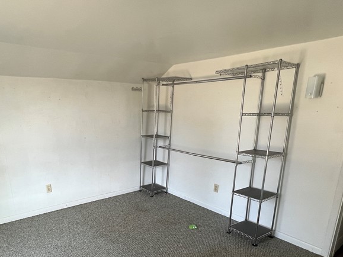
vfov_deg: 57.2
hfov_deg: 73.2
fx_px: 228
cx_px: 138
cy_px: 176
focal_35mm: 23
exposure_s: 1/60
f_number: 1.8
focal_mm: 1.57
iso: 125
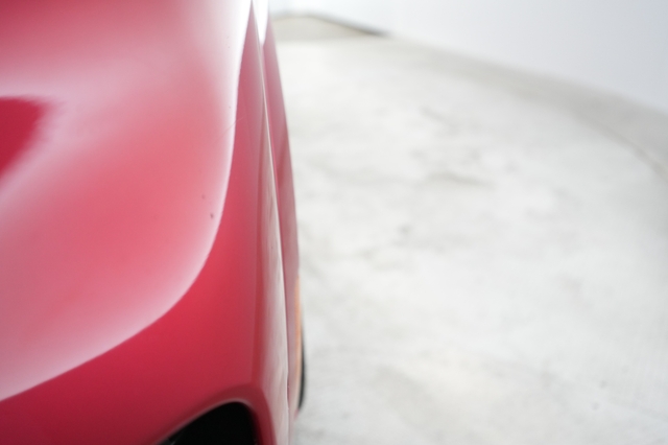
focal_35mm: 28
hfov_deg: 65.5
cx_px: 334
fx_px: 519
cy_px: 222
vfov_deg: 46.4
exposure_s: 1/100
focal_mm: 28
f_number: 2.8
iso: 1600
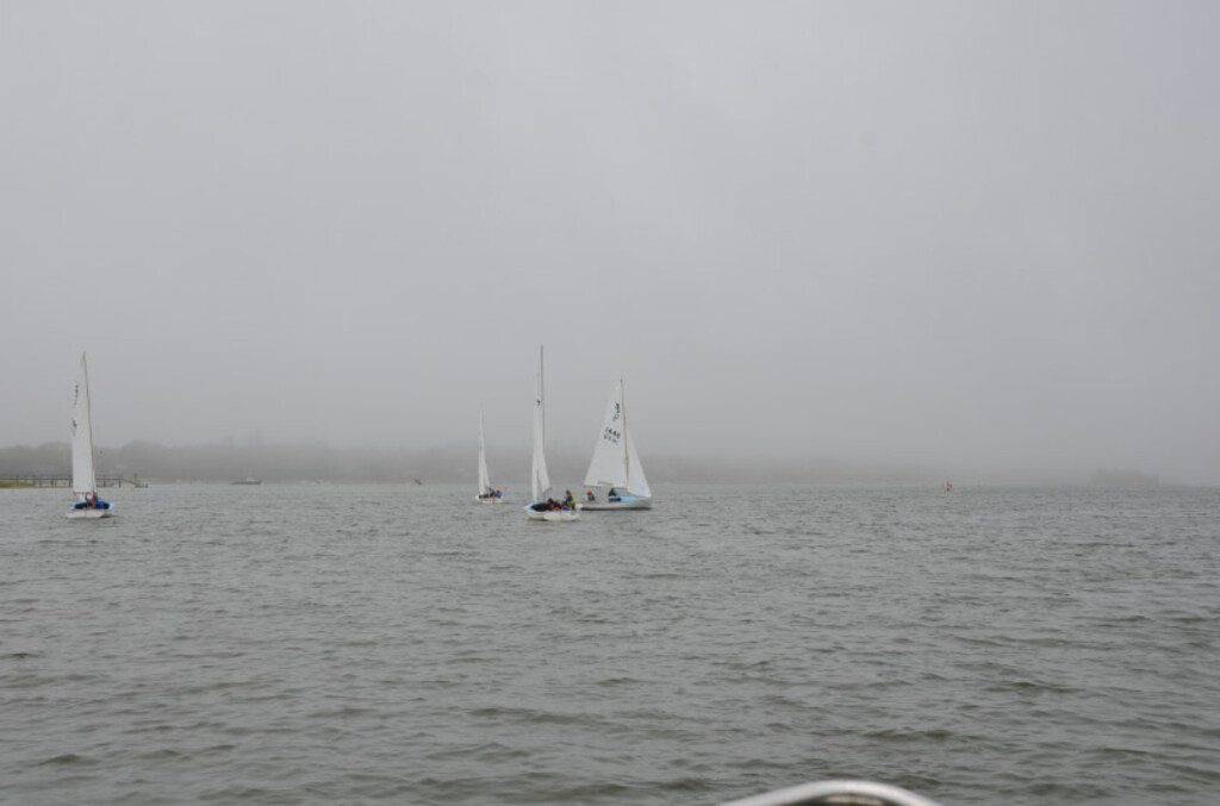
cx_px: 610
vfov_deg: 27.9
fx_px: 1622
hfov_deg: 41.2
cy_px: 403
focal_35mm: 48
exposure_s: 1/320
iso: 100
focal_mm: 32
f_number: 9
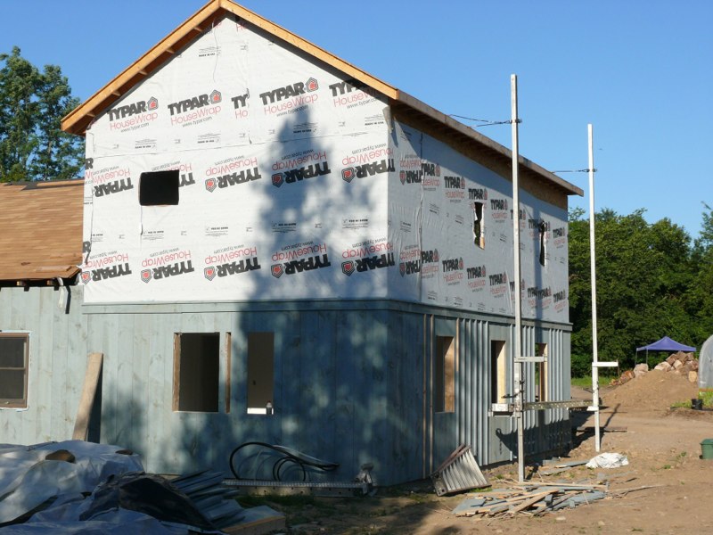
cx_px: 356
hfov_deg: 33.2
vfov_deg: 25.2
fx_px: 1195
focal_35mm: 58
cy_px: 268
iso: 100
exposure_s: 1/500
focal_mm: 12.3
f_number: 5.6
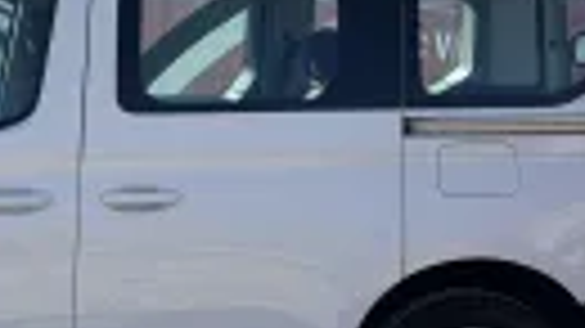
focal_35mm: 145
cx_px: -4
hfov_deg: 14.6
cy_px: 306
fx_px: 2248
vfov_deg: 8.3
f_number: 1.78
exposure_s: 1/2976
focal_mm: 6.76
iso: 64
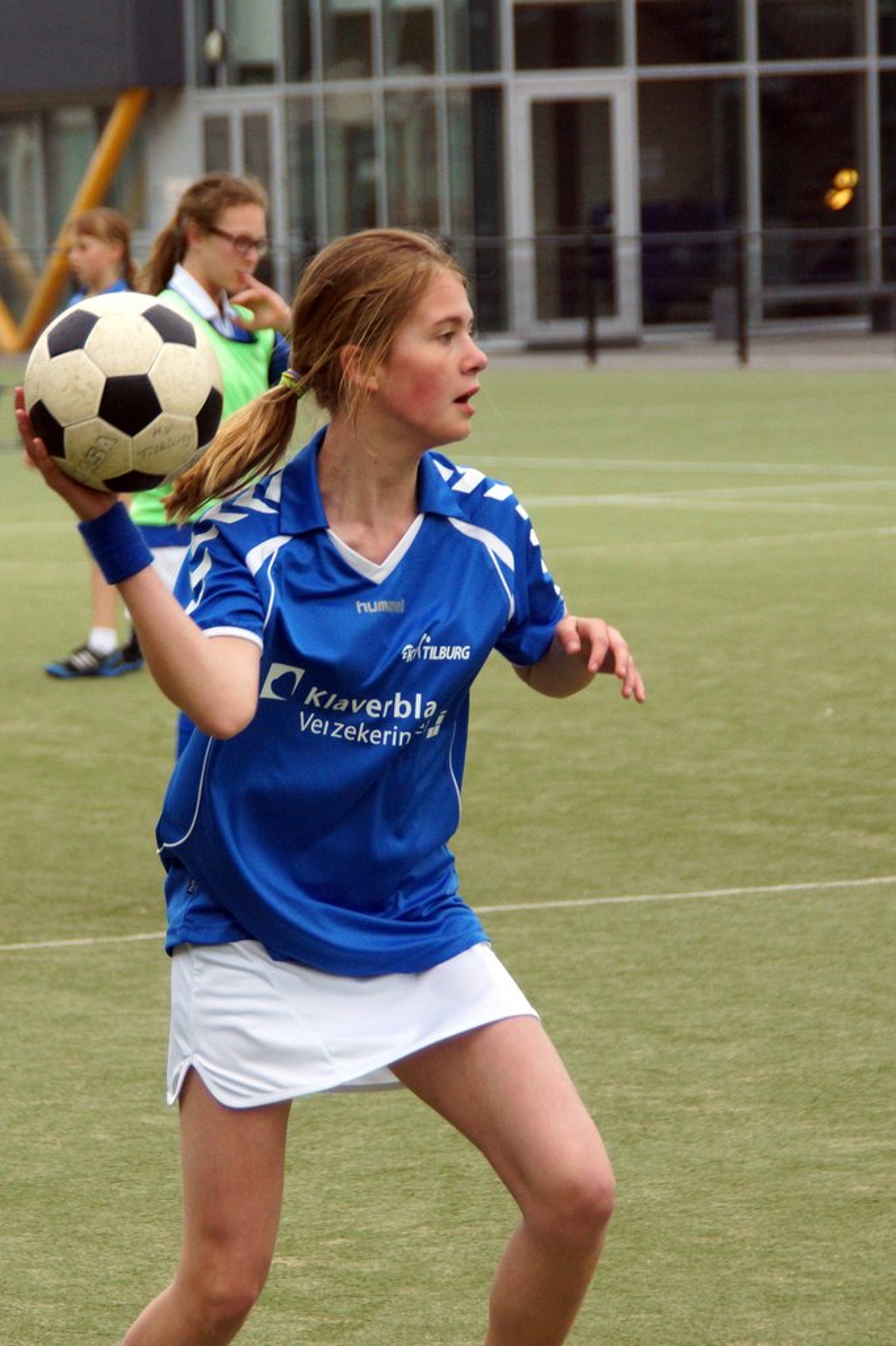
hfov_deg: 9.1
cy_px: 673
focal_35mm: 150
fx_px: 5603
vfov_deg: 13.7
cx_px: 448
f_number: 5.6
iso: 800
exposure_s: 1/800
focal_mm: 100
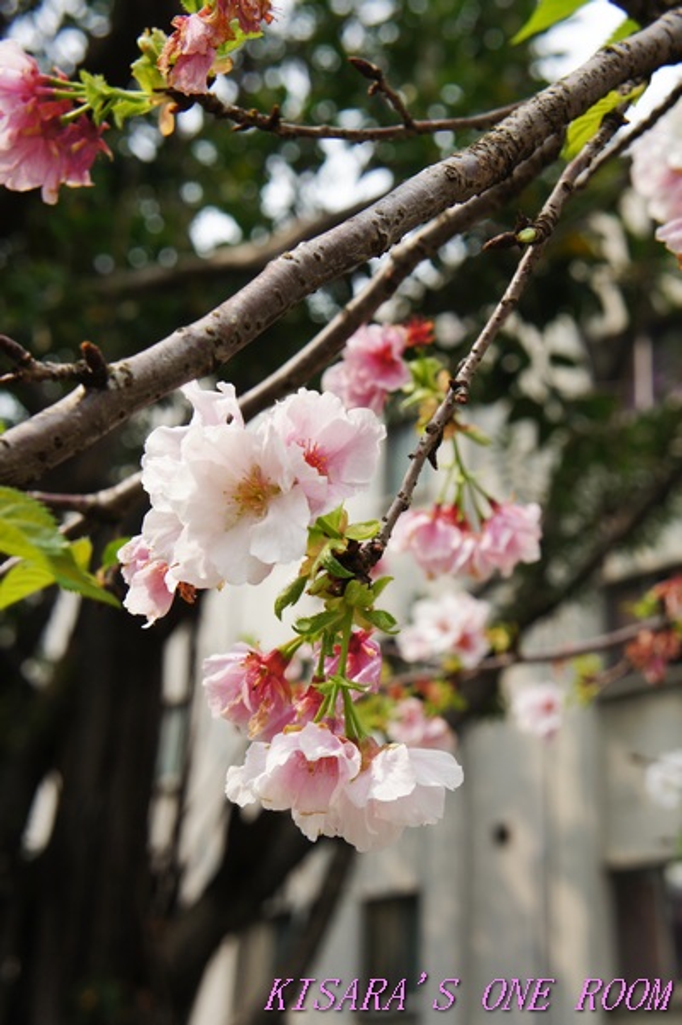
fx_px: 1536
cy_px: 512
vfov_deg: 36.9
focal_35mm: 54
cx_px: 341
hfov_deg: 25.0
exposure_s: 1/250
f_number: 7.1
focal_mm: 36
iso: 200
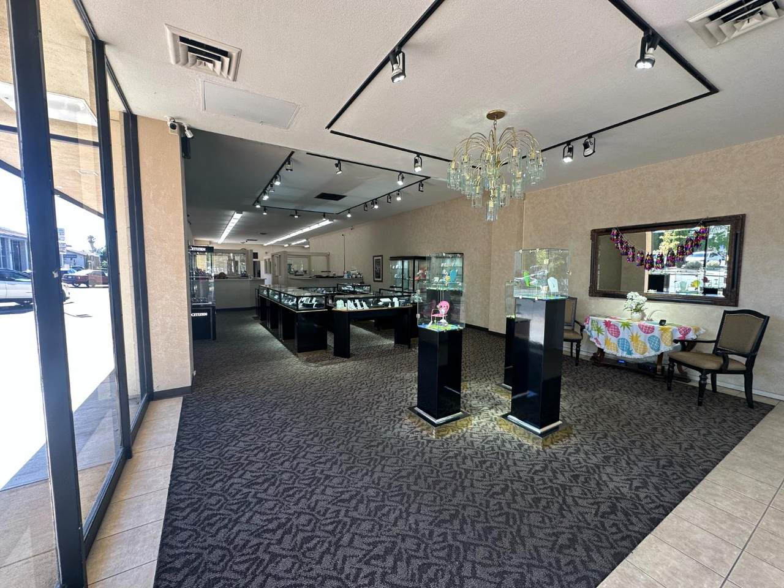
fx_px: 317
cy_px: 294
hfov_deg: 102.1
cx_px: 392
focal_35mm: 14
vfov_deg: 85.7
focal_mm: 2.22
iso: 80
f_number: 2.2
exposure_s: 1/120
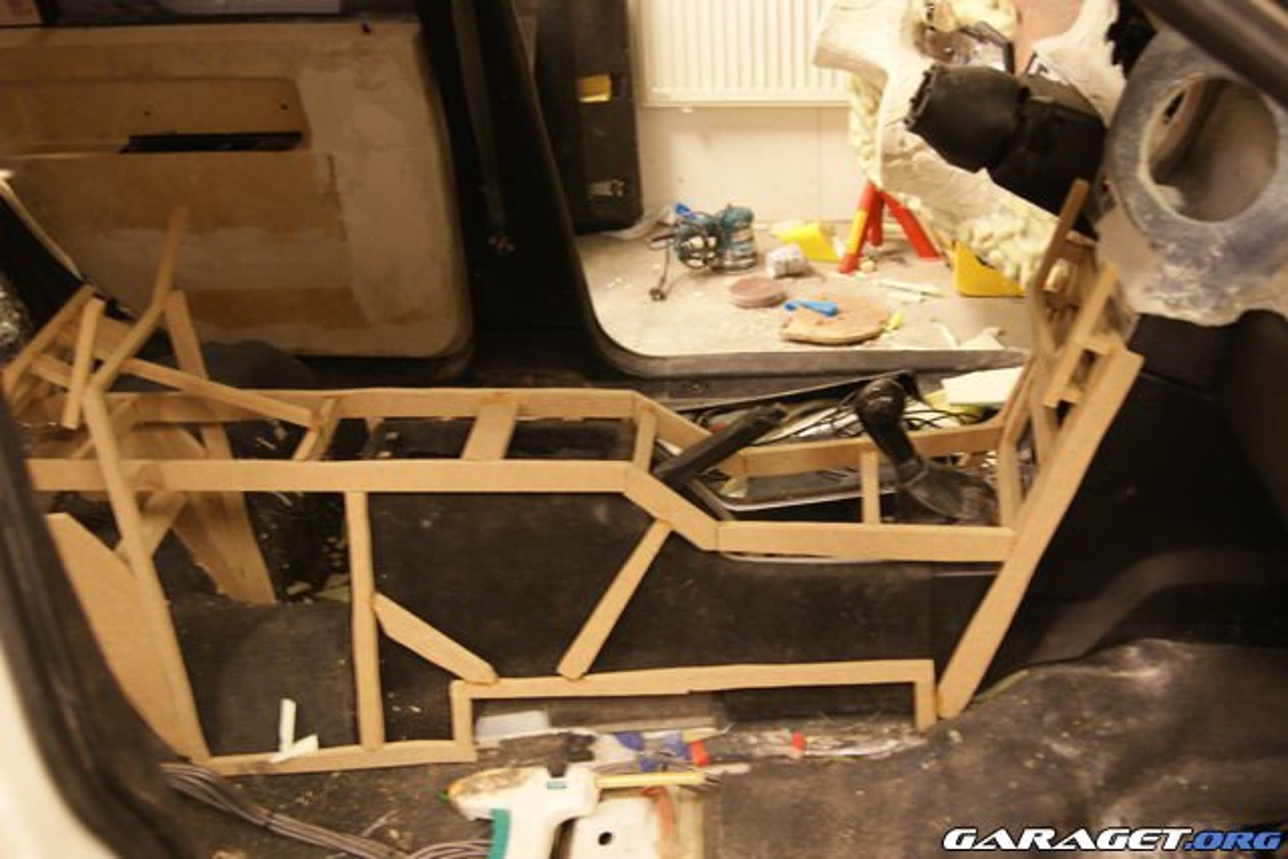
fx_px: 1396
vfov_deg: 34.2
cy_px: 430
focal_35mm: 39
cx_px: 644
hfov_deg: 49.5
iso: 400
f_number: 4
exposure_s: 1/8
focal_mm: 26
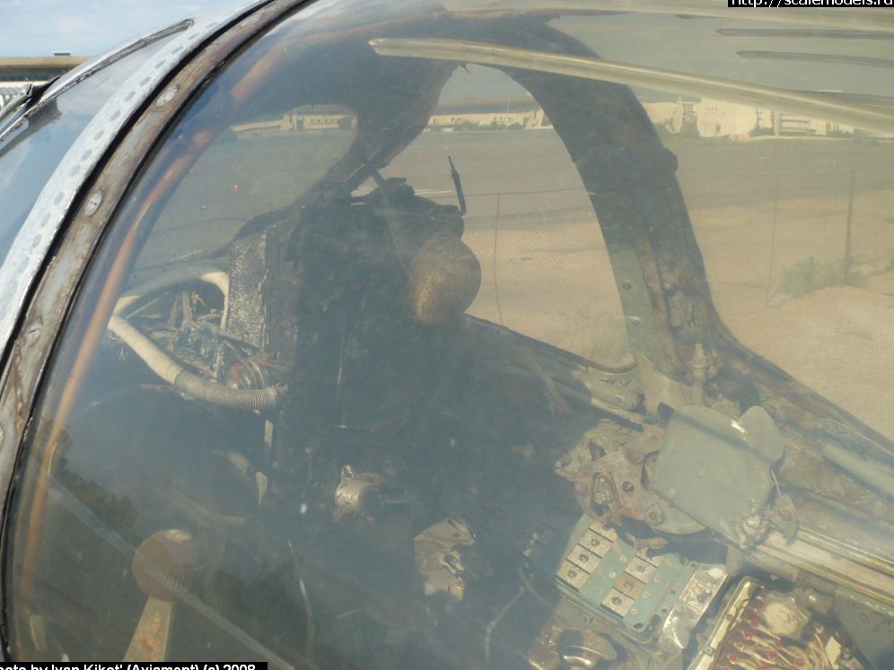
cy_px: 335
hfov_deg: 51.4
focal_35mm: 36
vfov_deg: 39.7
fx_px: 930
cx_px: 438
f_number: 8
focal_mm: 5.8
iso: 100
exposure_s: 1/200
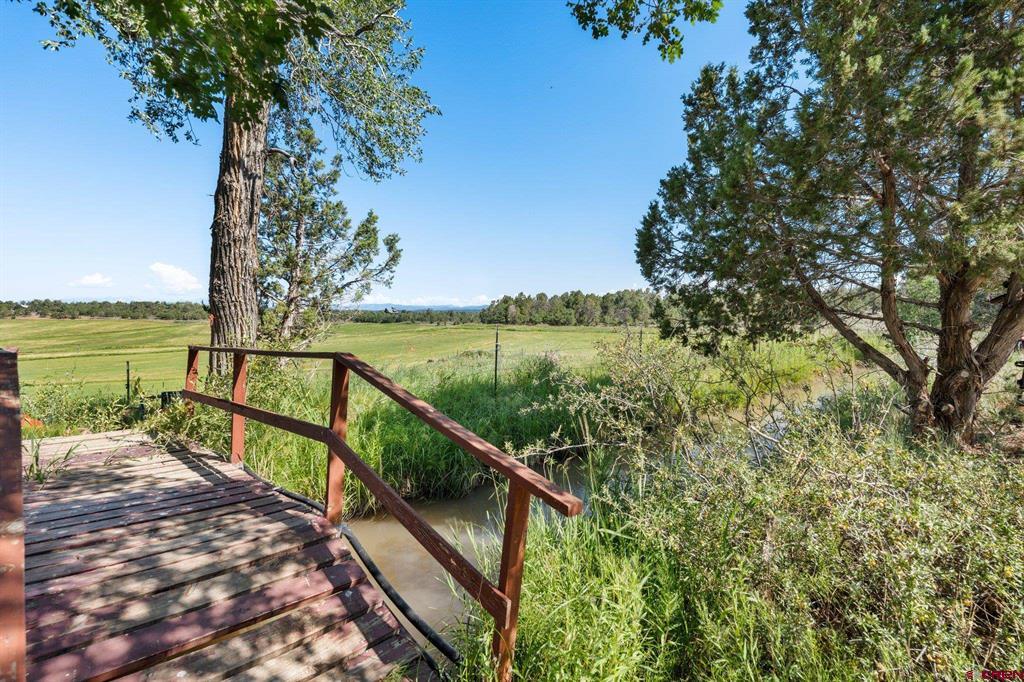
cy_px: 341
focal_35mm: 16
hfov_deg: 95.0
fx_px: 469
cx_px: 512
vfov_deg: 72.0
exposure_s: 1/640
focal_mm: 16.5
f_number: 8
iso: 400
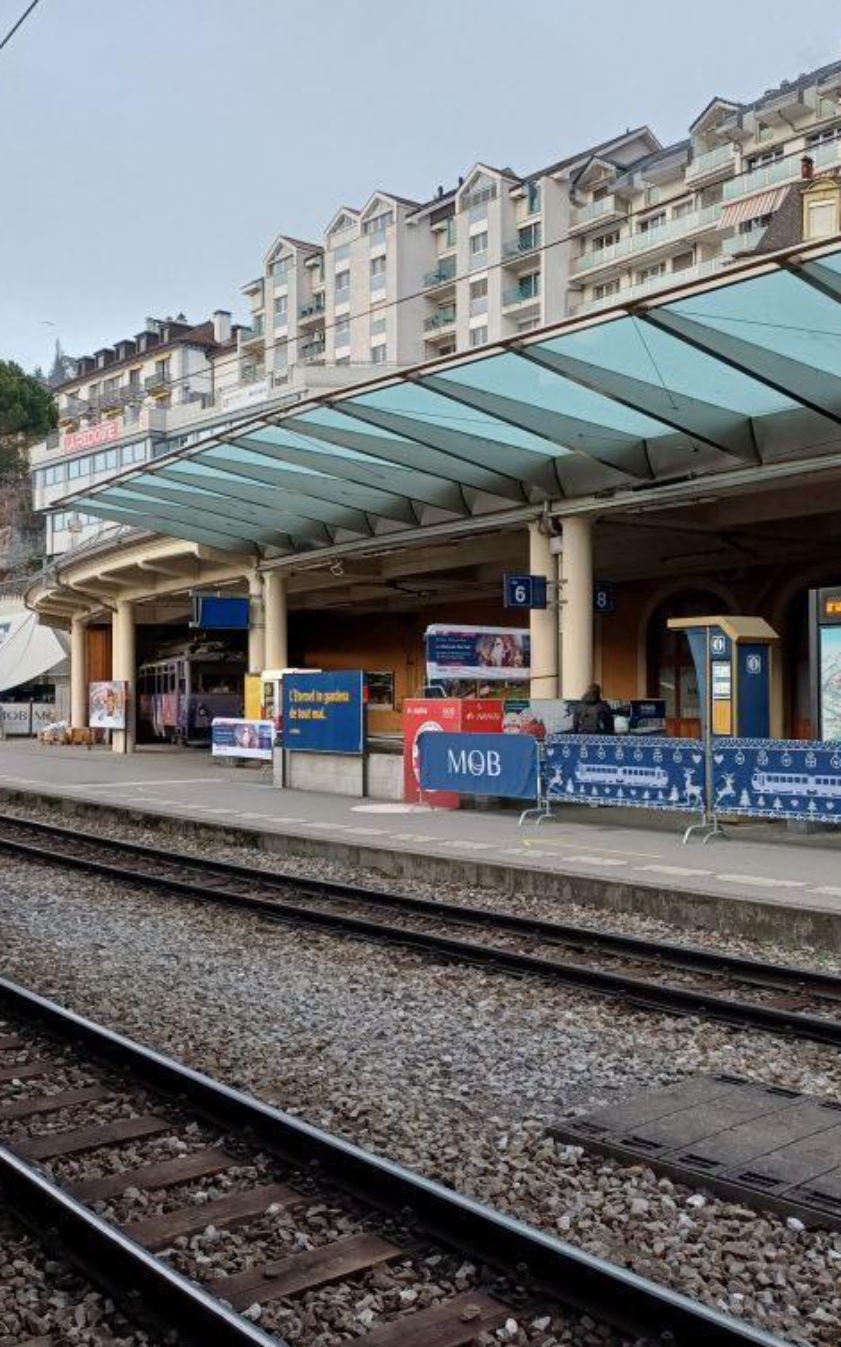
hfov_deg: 35.3
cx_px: 459
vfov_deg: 54.0
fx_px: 1321
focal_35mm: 36
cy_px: 679
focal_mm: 4.65
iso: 100
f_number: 1.8
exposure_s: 1/100
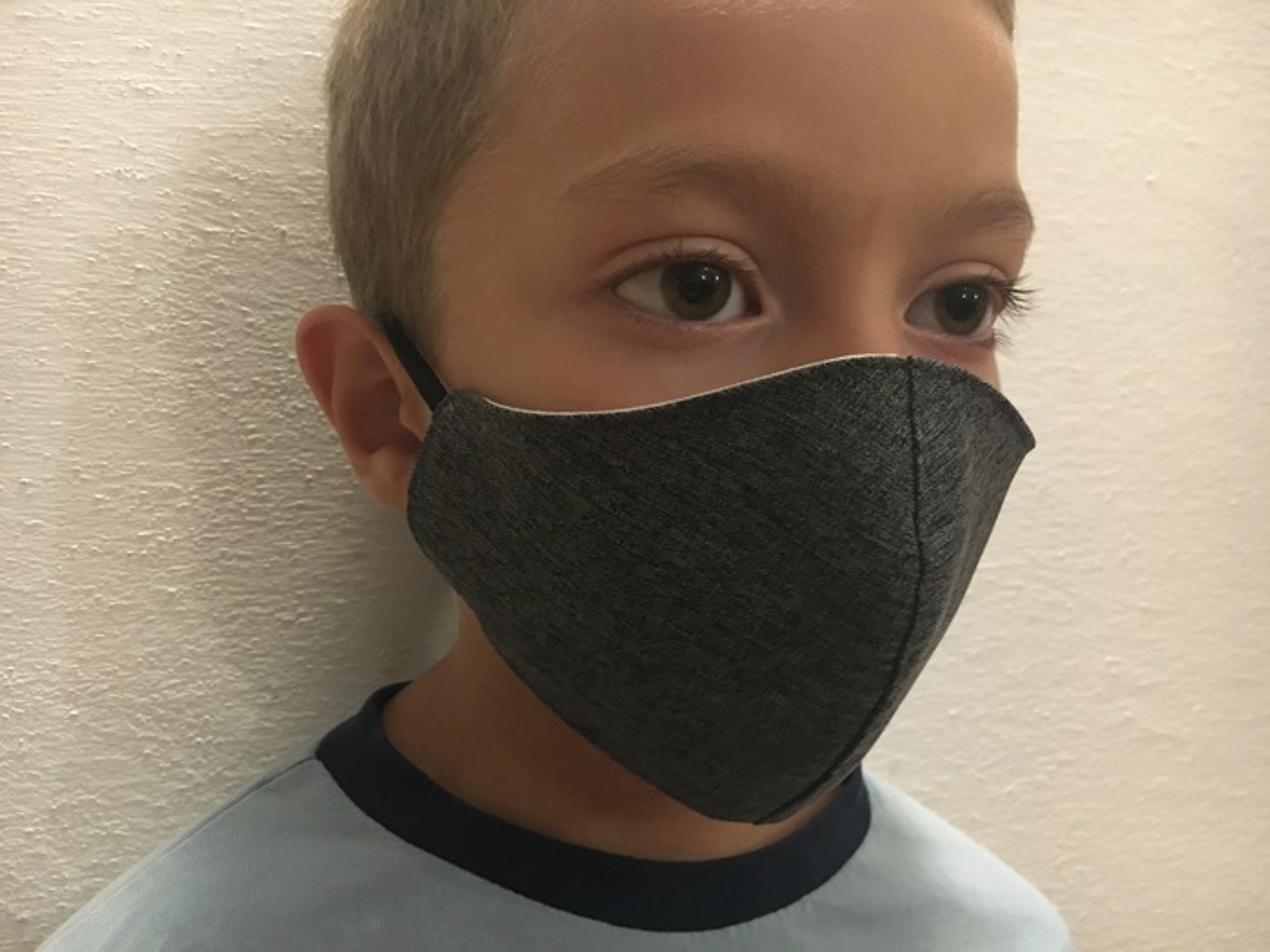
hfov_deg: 61.7
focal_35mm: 29
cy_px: 476
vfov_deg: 48.2
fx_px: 1064
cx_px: 635
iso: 500
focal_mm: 4.15
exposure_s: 1/17
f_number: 2.2
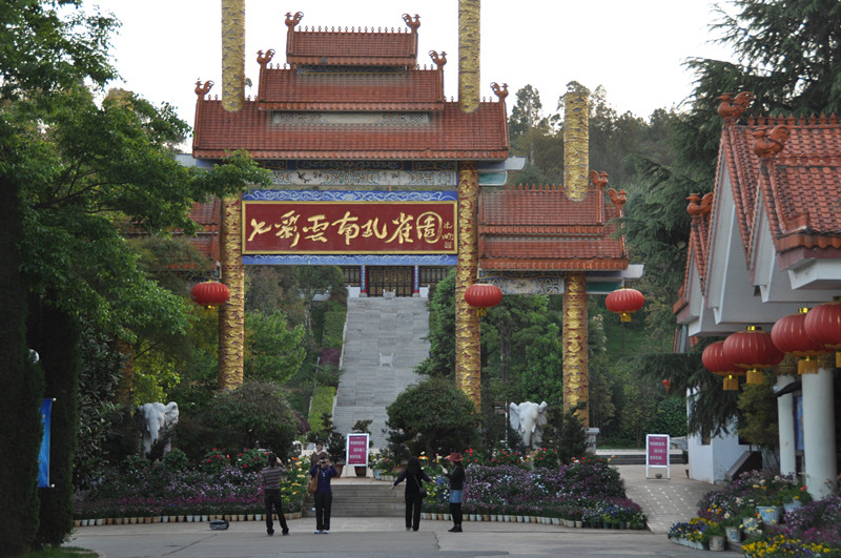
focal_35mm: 82
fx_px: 1925
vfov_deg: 16.5
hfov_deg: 24.7
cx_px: 420
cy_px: 279
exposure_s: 1/160
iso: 400
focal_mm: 55
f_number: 4.8
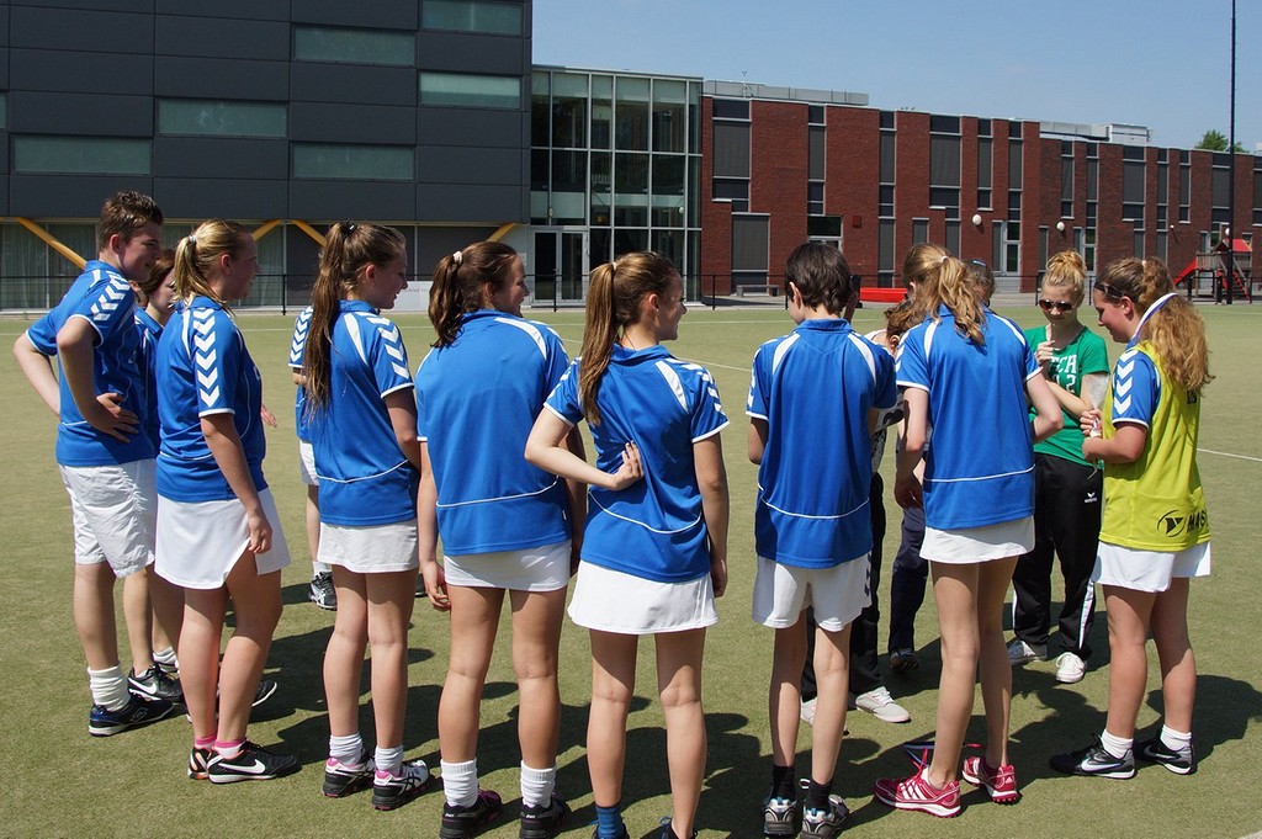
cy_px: 420
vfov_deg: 47.9
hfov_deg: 67.4
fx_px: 946
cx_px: 631
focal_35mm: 27
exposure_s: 1/800
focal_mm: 18
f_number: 6.3
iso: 160
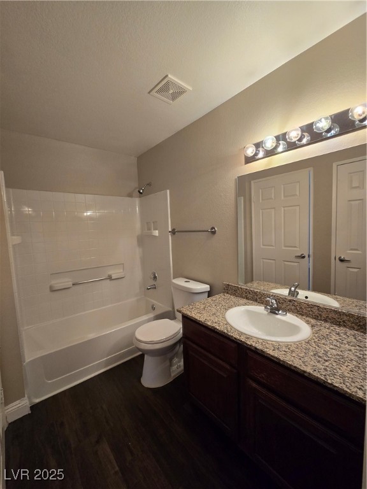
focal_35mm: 13
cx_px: 184
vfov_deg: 106.2
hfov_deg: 89.9
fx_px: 184
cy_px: 244
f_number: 2.2
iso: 200
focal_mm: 2.2
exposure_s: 1/60
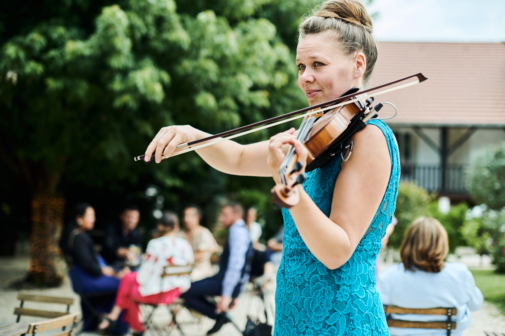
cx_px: 252
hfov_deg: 39.6
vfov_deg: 27.0
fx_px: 701
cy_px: 168
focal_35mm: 50
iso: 100
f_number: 2.5
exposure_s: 1/800
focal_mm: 50
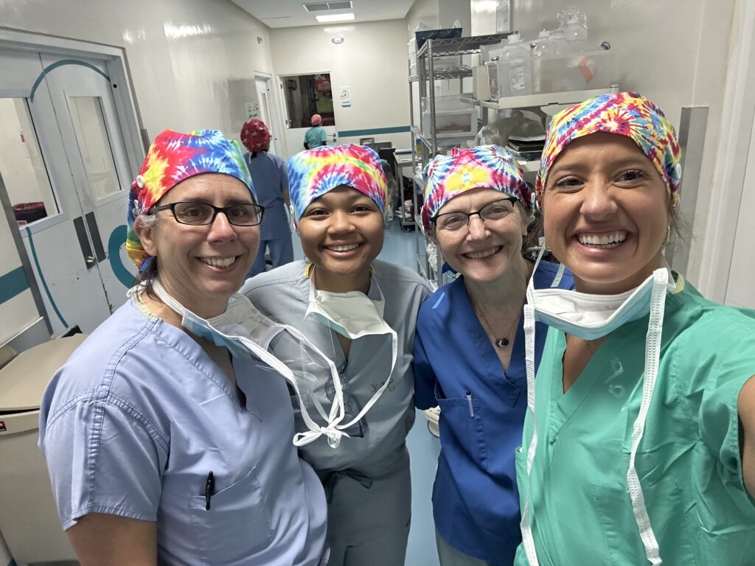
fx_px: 502
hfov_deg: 73.9
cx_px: 378
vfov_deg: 58.9
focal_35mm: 23
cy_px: 283
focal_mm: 2.69
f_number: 1.9
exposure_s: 1/60
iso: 200
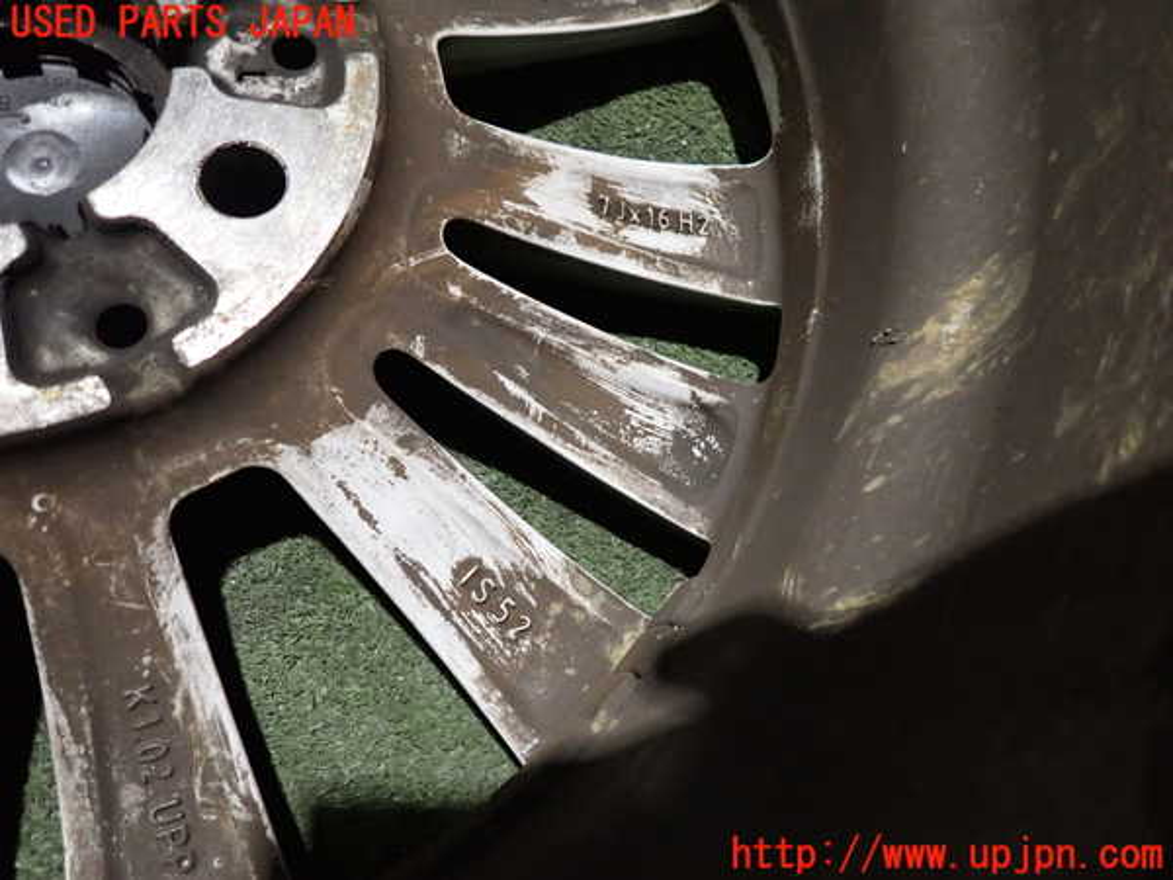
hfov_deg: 69.4
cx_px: 586
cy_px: 440
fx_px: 847
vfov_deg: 54.9
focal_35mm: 25
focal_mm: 4.5
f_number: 2
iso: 800
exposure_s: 1/30
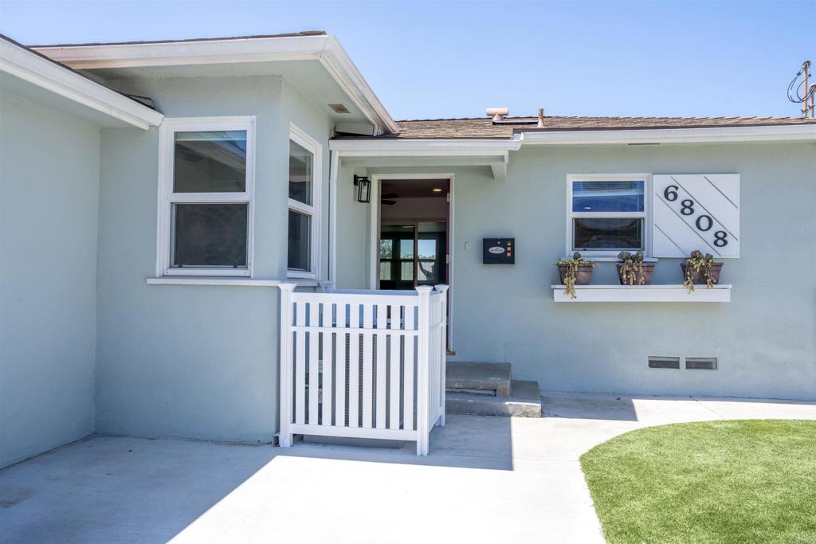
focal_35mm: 31
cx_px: 408
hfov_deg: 60.3
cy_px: 272
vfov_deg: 42.3
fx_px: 703
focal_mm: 31
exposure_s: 1/320
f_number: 9
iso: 80
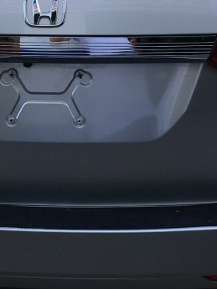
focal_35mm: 86
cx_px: 37
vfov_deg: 22.4
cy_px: 55
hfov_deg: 17.0
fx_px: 718
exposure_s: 1/305
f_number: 2.2
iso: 25
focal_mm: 4.15
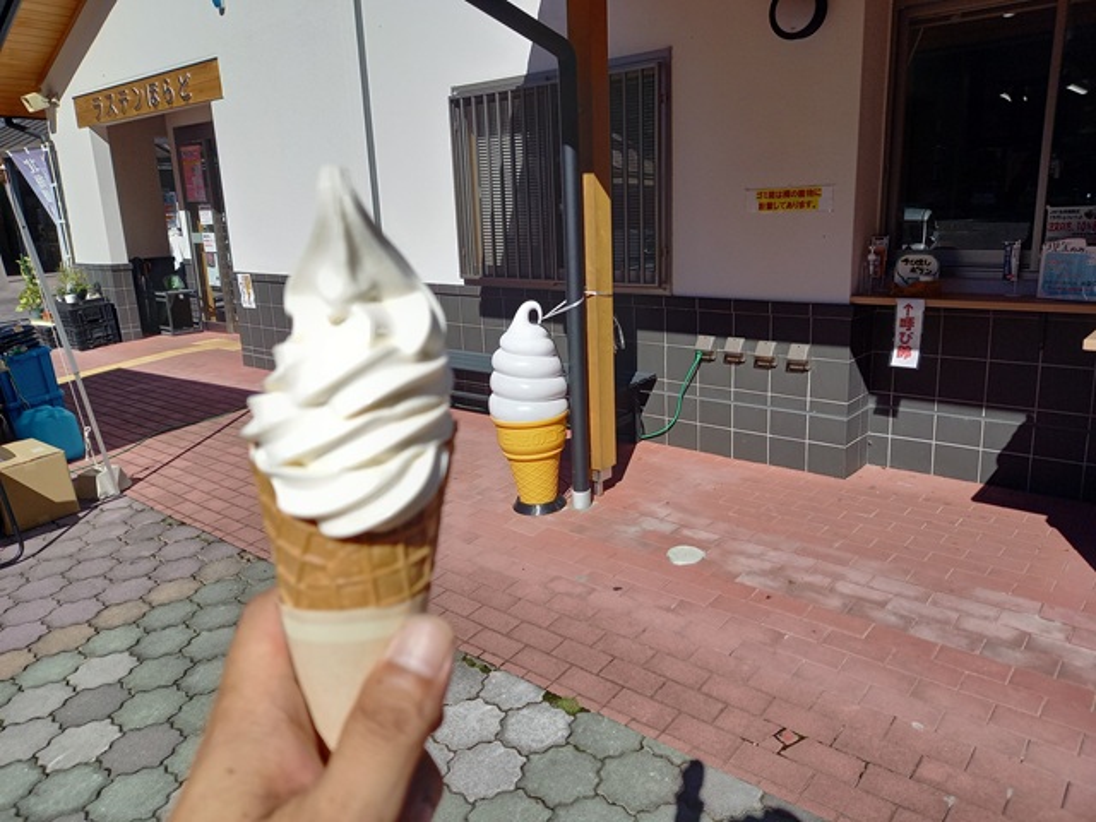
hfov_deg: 69.4
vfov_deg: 54.9
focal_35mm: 25
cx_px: 548
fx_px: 792
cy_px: 411
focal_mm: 4.65
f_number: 1.8
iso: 50
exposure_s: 1/1855
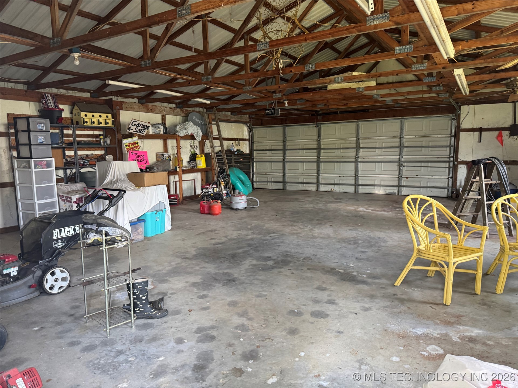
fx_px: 359
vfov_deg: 56.8
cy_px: 194
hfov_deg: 71.6
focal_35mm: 24
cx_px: 259
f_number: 1.78
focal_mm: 6.76
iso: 400
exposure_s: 1/60
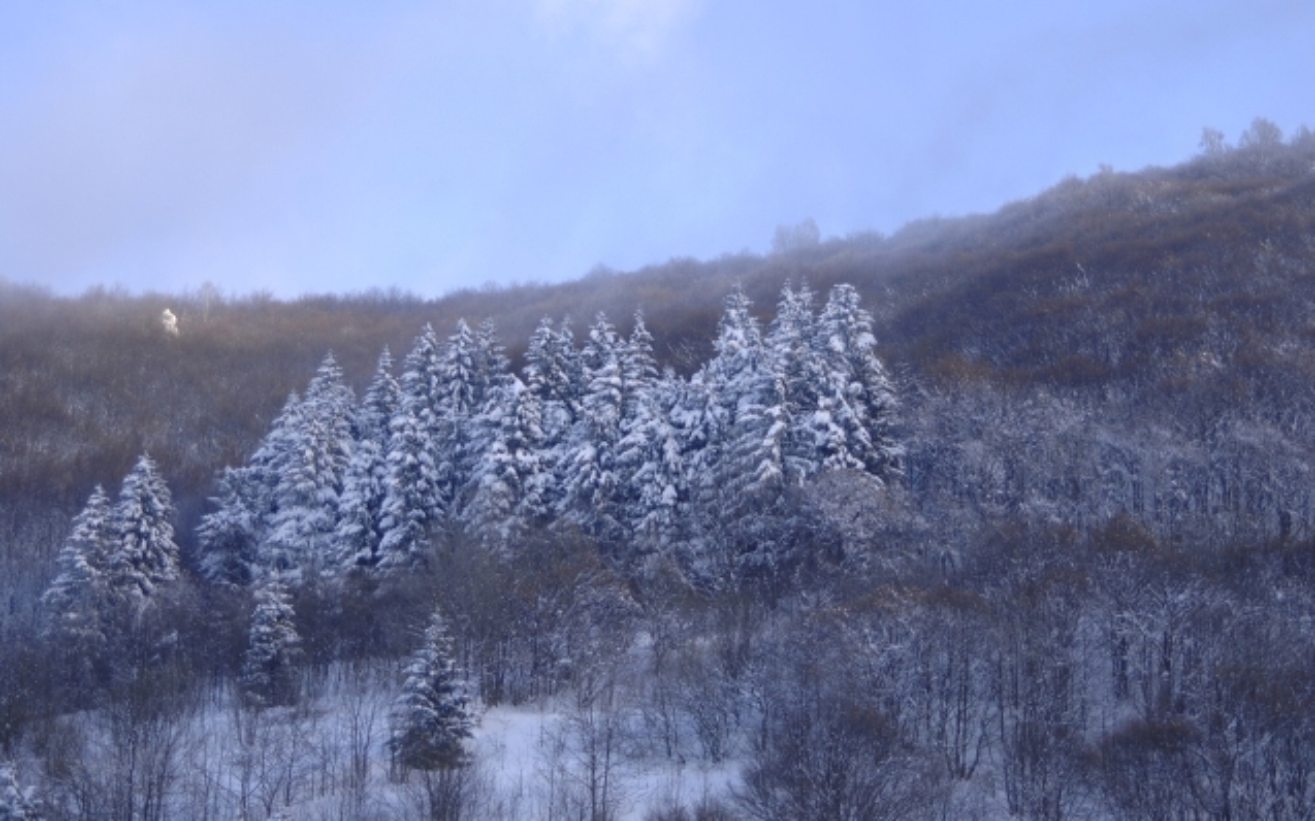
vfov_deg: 14.7
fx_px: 3189
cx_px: 659
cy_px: 403
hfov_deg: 23.3
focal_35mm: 89
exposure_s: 1/160
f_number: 4
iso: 100
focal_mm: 58
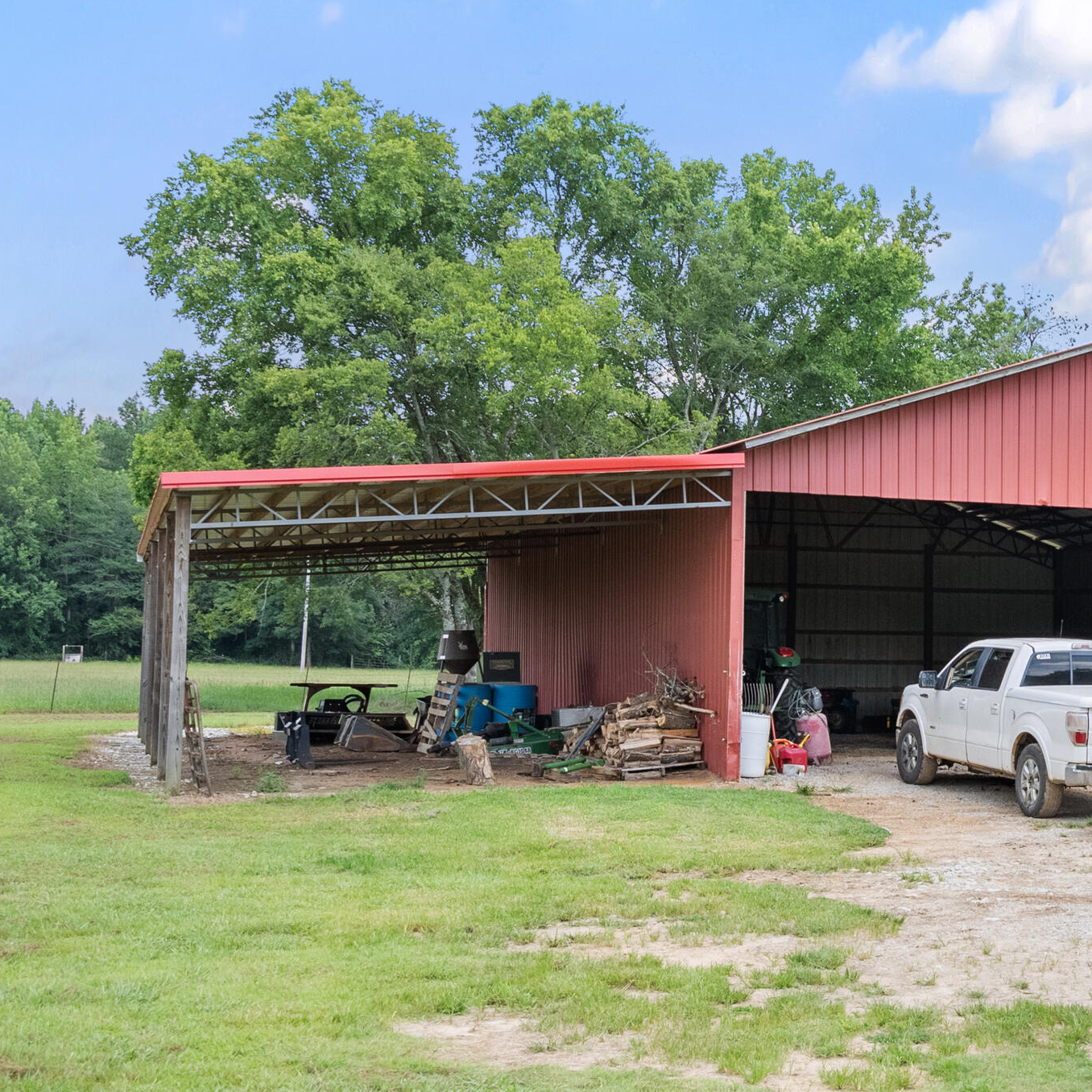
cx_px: 1164
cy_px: 567
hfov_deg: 26.6
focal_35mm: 60
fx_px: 2141
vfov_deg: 28.6
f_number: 9
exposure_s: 1/160
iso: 800
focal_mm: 33
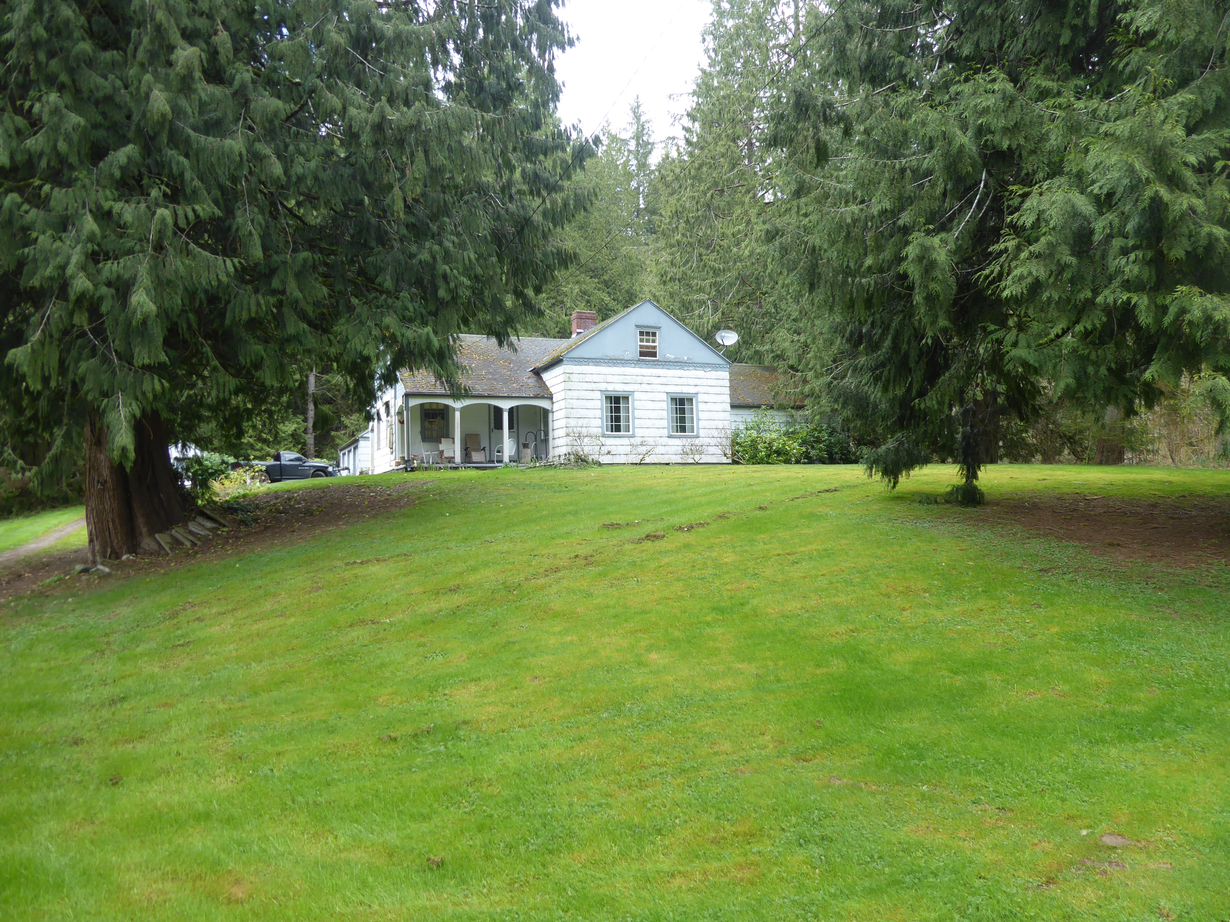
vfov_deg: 56.8
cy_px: 461
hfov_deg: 71.6
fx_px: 853
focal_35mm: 24
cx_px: 615
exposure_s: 1/60
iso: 100
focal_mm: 4.3
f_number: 3.3
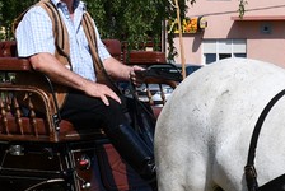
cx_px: 263
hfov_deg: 9.3
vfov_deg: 6.3
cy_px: 40
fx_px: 1736
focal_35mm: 219
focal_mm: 32
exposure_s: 1/320
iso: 100
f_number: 9
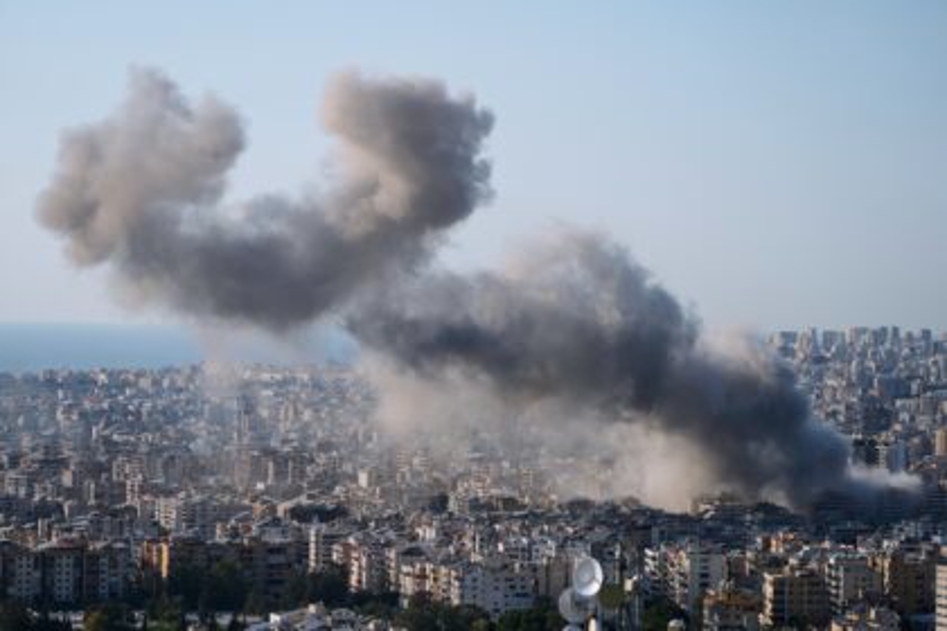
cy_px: 316
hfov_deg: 20.4
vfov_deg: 13.7
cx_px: 474
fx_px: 2630
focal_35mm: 100
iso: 50
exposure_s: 1/500
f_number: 5
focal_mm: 100
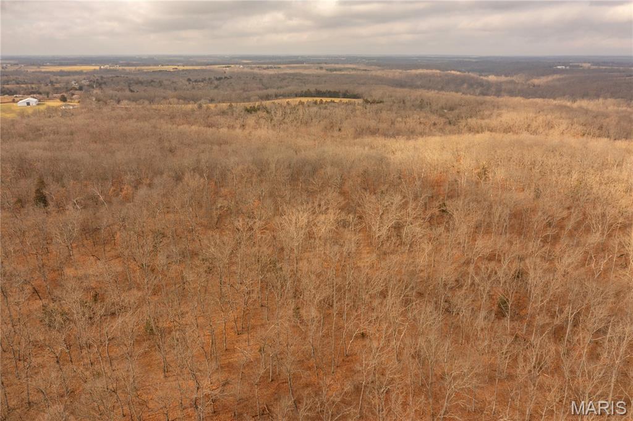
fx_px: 492
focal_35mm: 28
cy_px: 210
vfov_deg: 46.3
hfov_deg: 65.5
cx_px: 316
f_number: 5.6
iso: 100
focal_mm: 10.26
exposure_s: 1/500
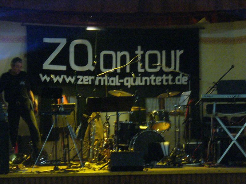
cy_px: 92
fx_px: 789
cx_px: 123
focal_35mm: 111
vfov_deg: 13.3
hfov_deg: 17.7
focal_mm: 18.3
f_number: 3.6
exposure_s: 1/8
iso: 400
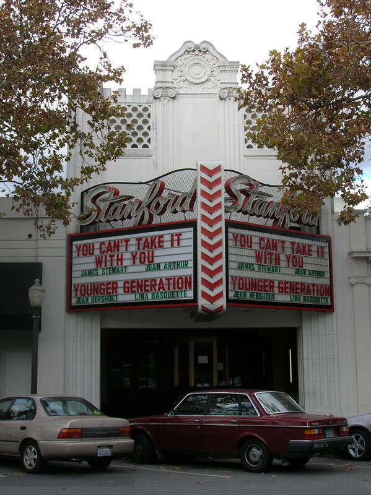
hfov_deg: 31.5
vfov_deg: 41.3
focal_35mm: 46
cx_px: 186
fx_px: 658
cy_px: 248
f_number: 5.4
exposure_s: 1/115
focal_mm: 7.7
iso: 50
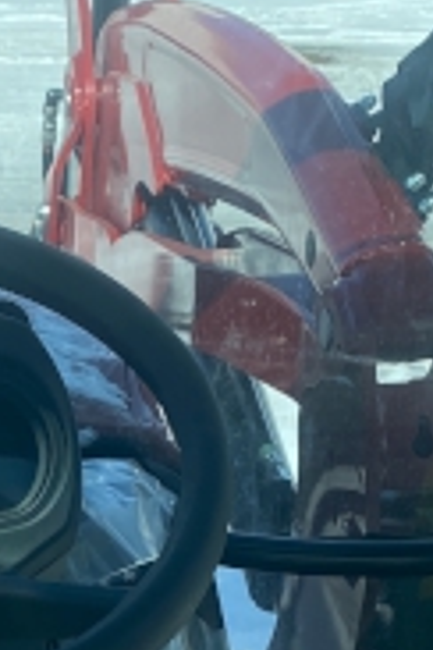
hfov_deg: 11.4
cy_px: 916
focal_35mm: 118
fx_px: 2129
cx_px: -64
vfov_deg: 16.1
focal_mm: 4.25
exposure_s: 1/1316
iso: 32
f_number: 1.8
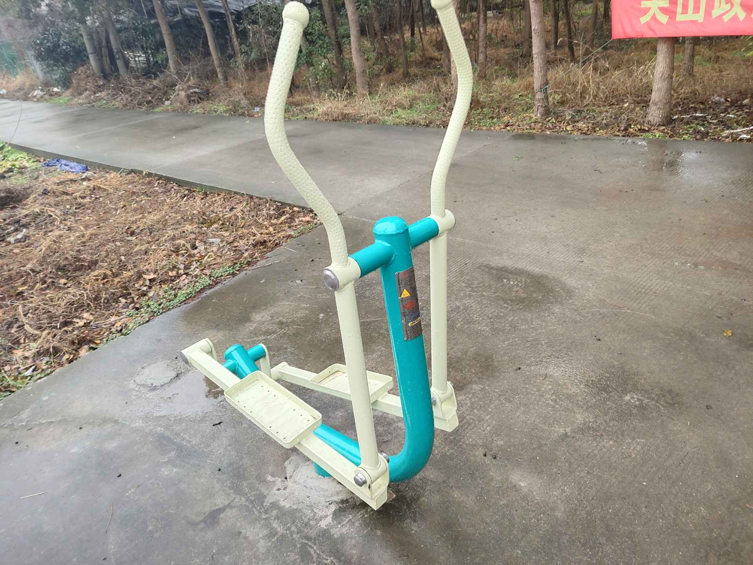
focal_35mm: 30
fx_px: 653
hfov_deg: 60.0
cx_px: 376
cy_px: 282
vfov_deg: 46.8
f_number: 1.79
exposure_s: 1/1172
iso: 50
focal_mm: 4.35
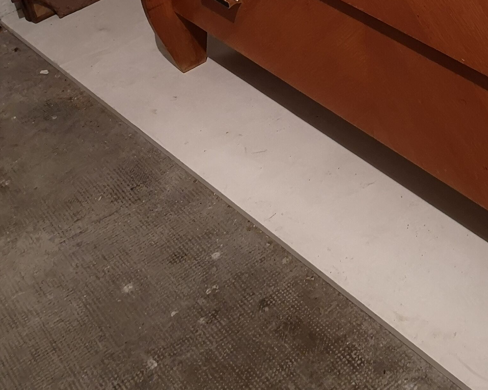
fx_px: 982
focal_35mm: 68
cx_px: 465
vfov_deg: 21.5
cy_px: -24
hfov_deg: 26.7
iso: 400
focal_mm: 3.95
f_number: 1.8
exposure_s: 1/25
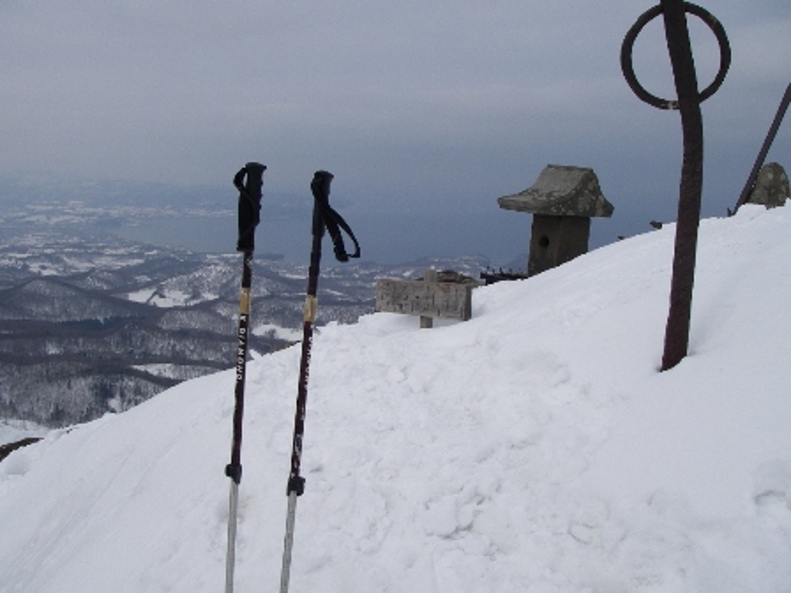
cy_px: 296
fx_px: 868
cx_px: 396
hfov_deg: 49.0
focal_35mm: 38
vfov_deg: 37.7
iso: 80
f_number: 6.6
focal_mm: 6.3
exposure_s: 1/800
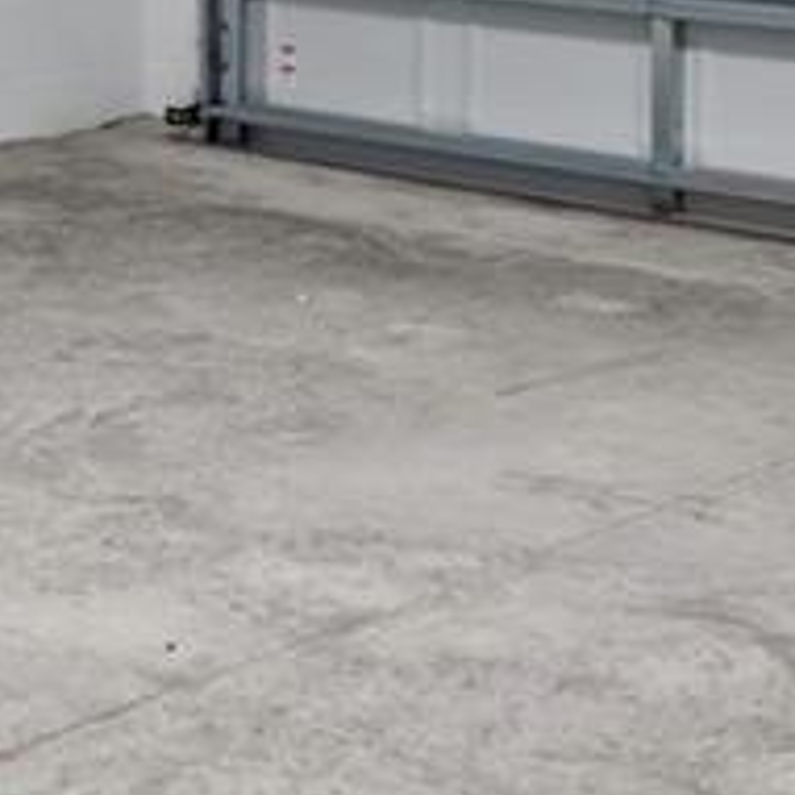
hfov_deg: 15.0
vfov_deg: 14.5
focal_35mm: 114
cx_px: -37
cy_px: -316
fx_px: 2962
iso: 320
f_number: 9
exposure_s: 2
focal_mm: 16
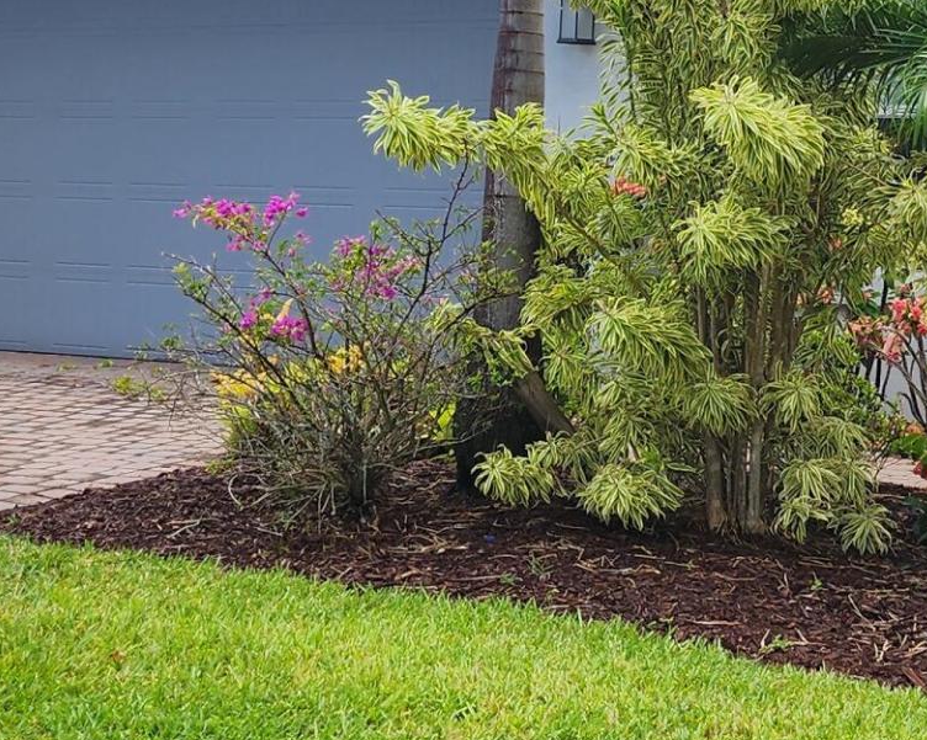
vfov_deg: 17.7
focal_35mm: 86
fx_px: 2359
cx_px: 586
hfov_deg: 22.2
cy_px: 145
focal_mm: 6.4
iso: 12
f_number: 1.8
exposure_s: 1/878
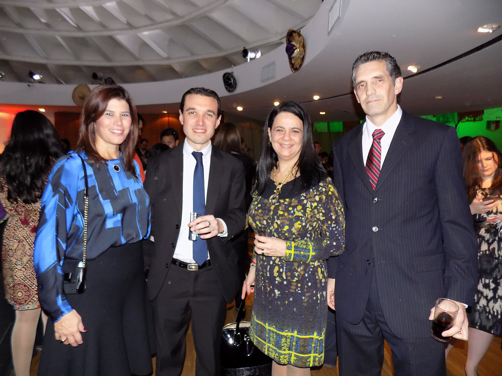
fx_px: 334
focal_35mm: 23
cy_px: 188
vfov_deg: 58.9
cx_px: 251
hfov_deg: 73.9
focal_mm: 4
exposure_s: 1/30
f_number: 3.1
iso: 220
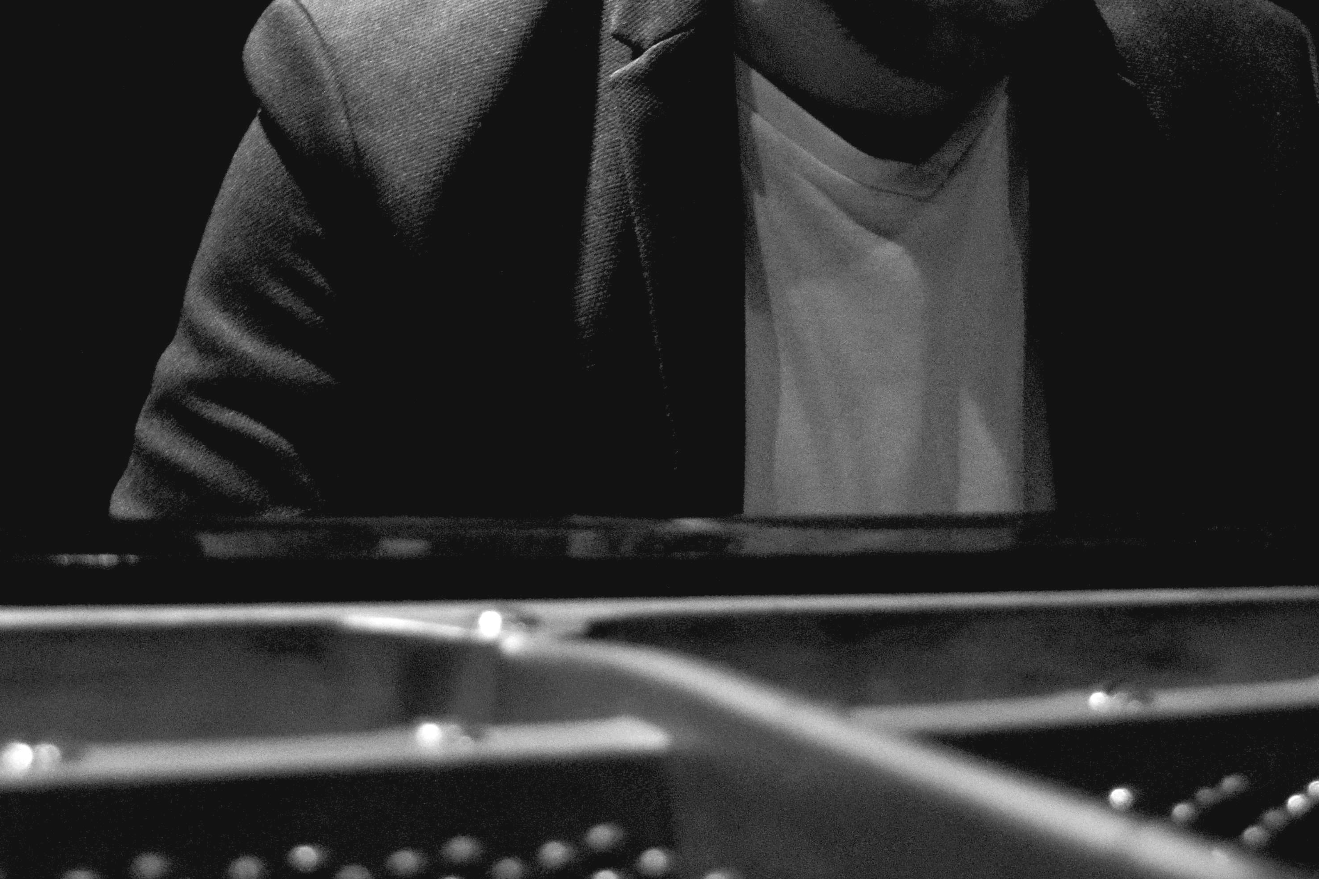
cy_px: 161
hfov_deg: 23.9
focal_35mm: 85
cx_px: 738
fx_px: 3114
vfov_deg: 15.9
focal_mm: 28
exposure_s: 1/80
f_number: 4.2
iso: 1600
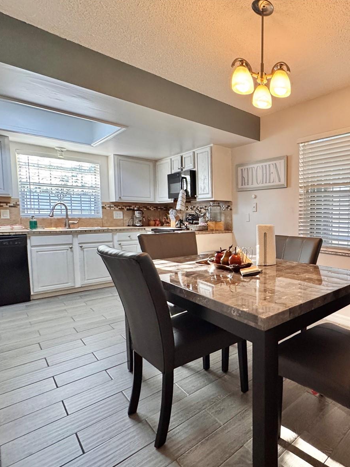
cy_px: 236
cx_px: 307
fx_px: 256
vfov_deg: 84.7
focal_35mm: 19
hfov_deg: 59.7
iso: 320
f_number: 2.2
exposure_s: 1/120
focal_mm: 2.22
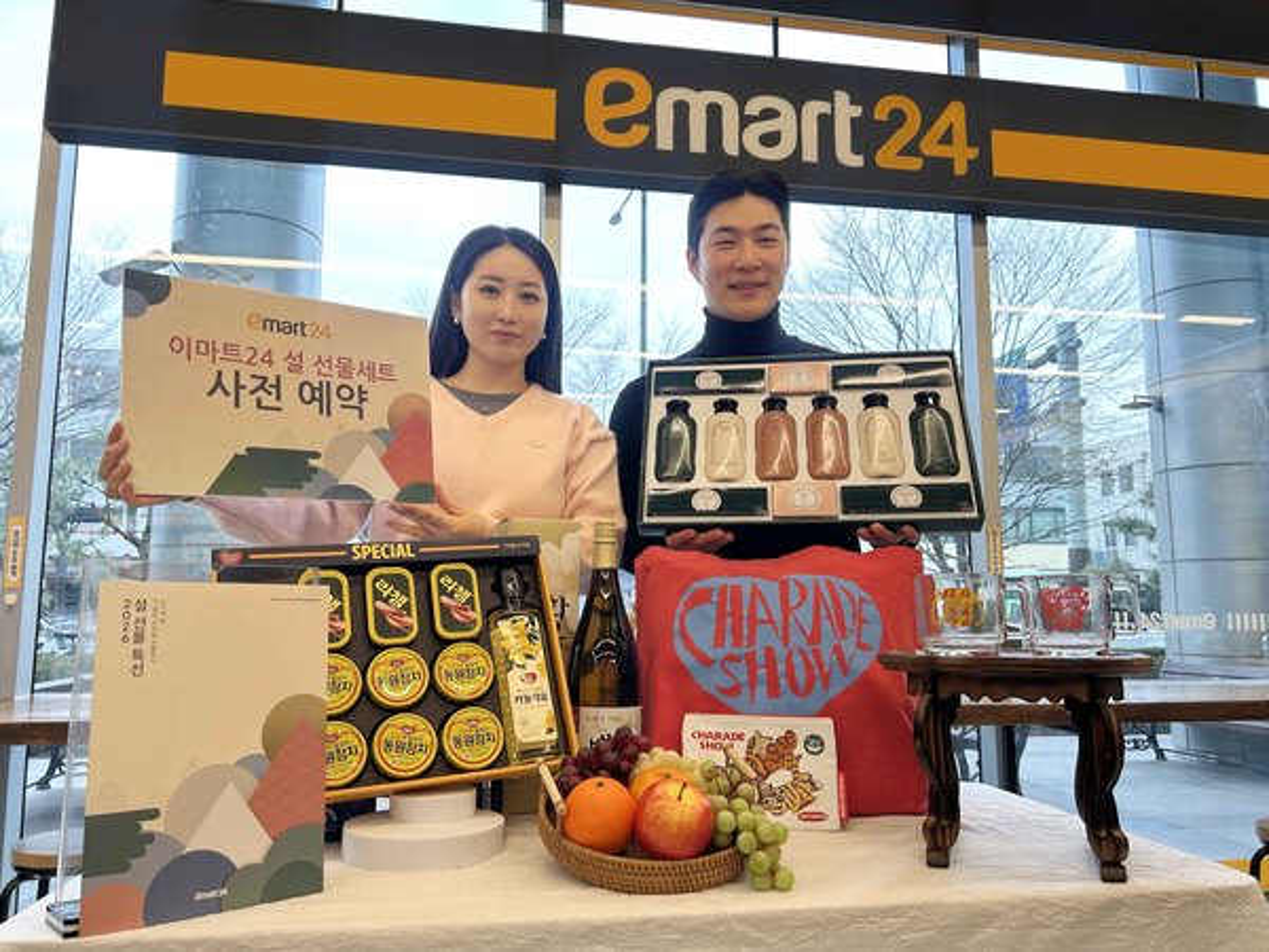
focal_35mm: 26
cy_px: 476
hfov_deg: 67.3
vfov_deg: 53.1
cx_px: 634
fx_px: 953
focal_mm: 5.7
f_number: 1.5
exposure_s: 1/163
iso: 64
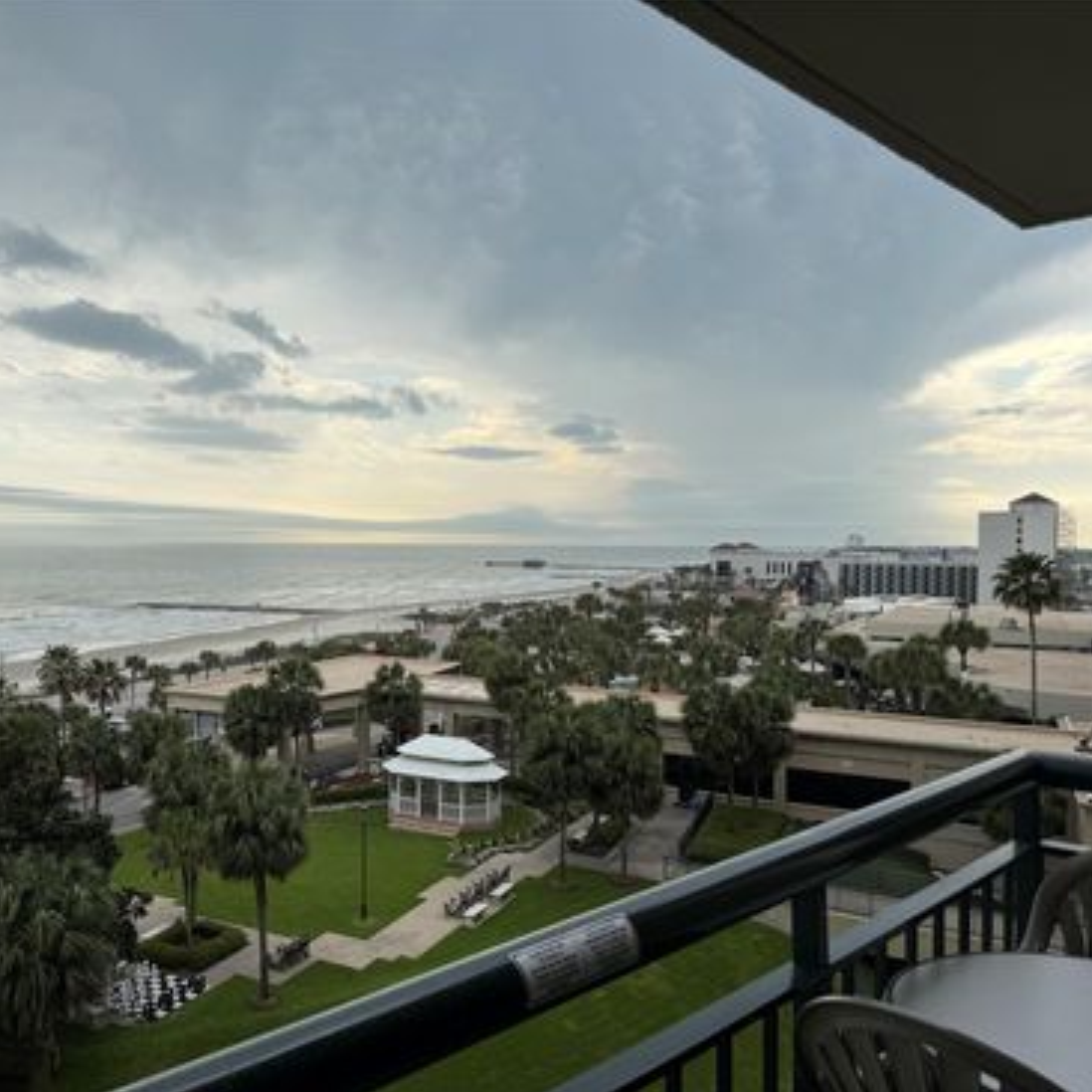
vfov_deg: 55.6
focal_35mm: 29
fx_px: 1035
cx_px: 382
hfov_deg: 54.7
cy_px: 556
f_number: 1.78
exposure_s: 1/4608
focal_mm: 6.86
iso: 80
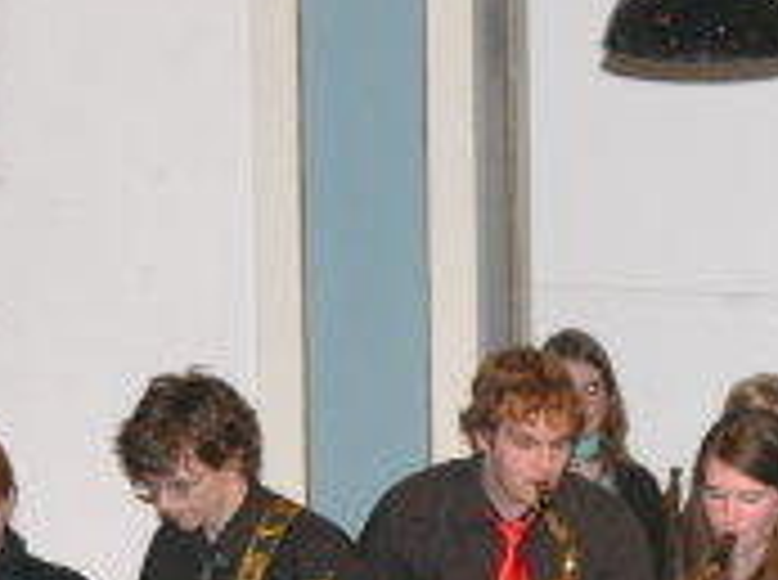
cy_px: 681
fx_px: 7581
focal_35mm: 338
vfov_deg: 4.4
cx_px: 785
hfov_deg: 5.9
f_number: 4
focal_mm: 28.2
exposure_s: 1/30
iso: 100
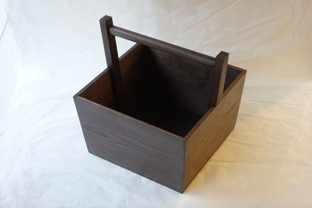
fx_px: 607
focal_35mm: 70
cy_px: 104
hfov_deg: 28.8
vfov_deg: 19.5
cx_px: 156
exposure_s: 1/30
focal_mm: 25.7
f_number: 2.8
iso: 800
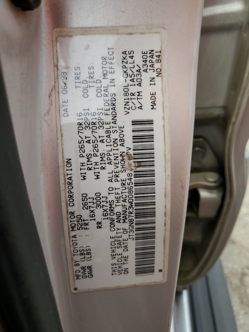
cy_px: 166
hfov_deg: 53.1
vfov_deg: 67.3
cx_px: 124
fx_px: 249
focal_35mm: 26
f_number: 1.5
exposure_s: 1/1111
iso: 50
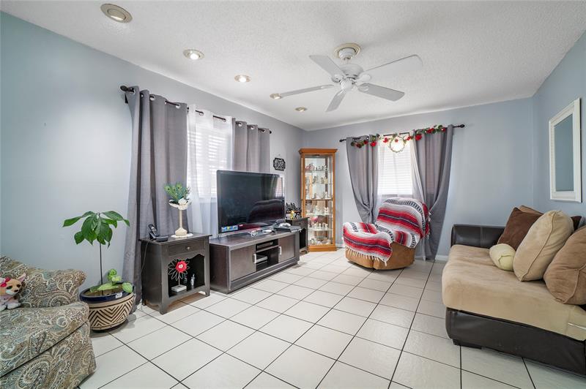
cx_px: 293
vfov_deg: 77.2
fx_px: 244
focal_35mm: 15
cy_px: 194
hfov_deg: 100.4
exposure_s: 1/2.5
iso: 200
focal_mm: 10
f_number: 11
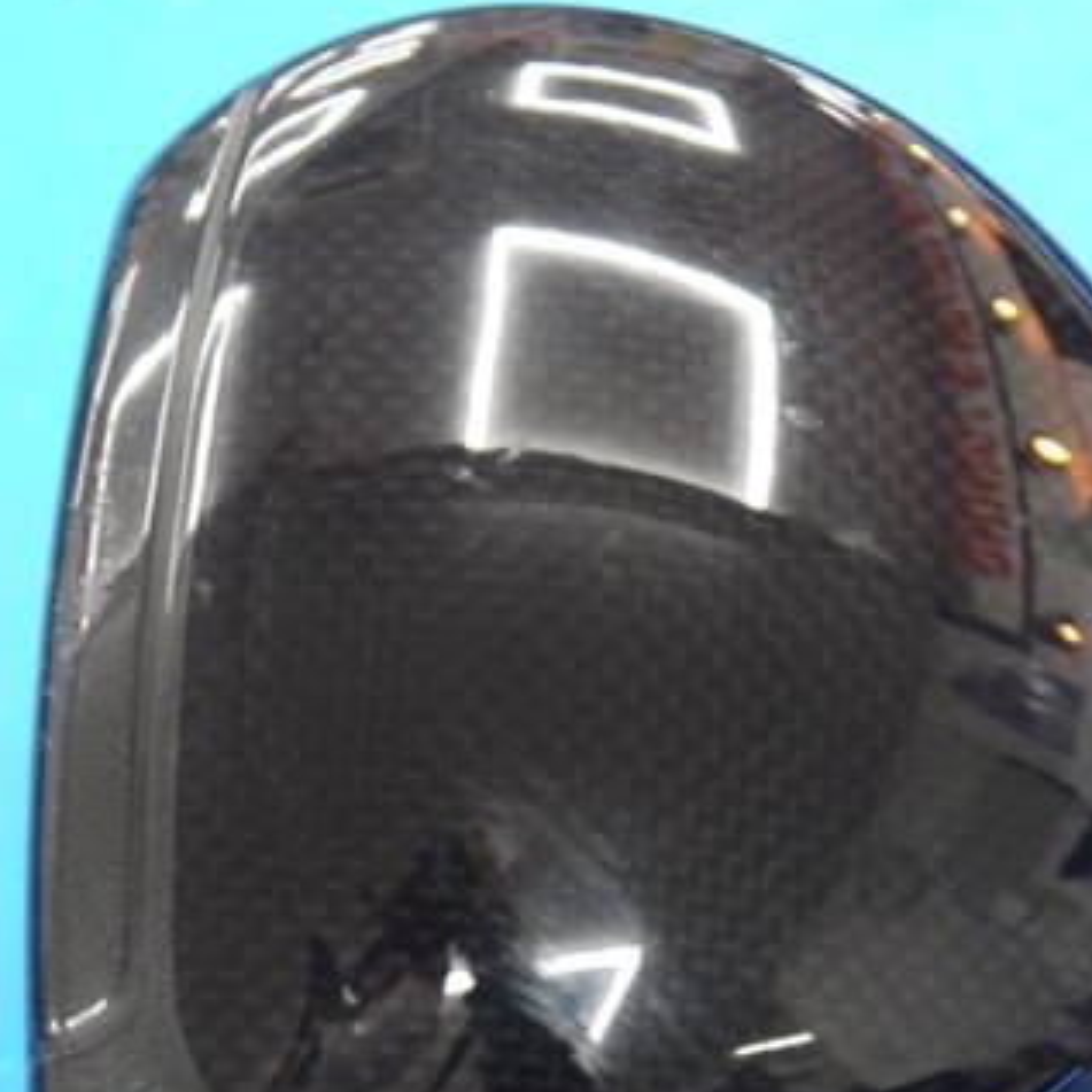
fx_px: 5354
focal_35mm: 150
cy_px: 696
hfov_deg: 11.6
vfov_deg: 11.6
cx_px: 658
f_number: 5.6
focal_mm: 42
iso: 800
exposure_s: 1/50
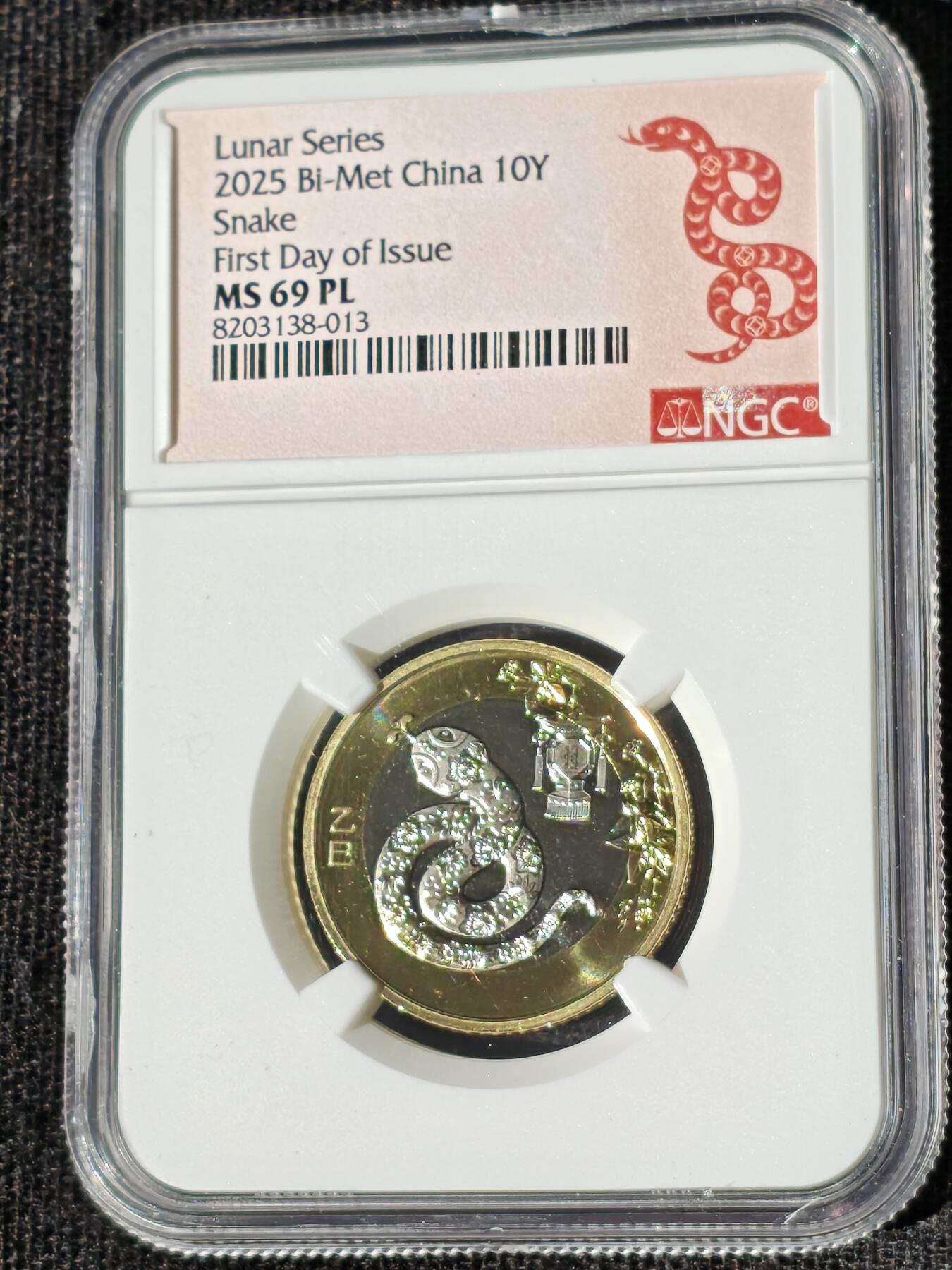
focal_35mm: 111
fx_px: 4070
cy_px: 635
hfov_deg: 13.3
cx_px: 476
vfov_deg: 17.7
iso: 50
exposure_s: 1/3553
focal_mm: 4.94
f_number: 1.5
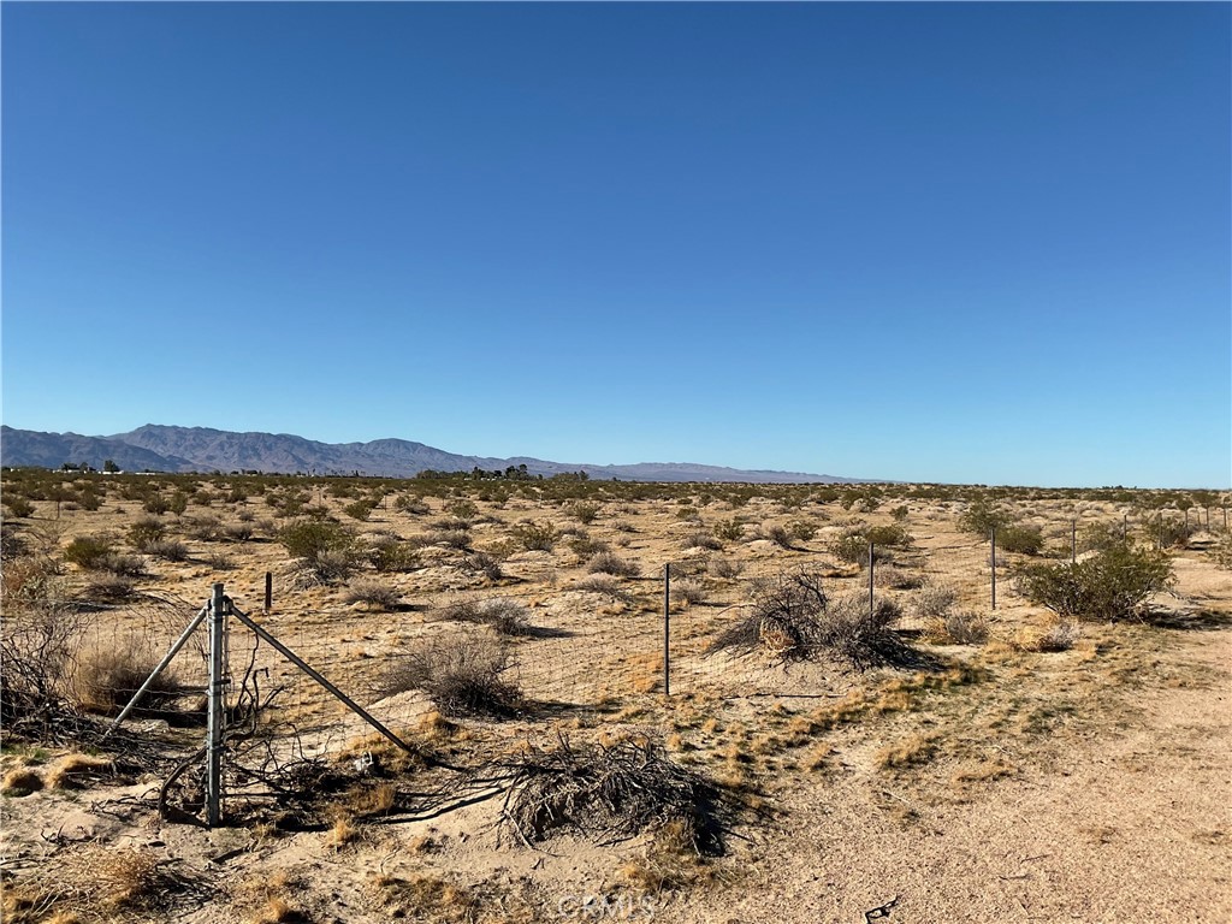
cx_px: 616
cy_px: 462
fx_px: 1032
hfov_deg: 61.7
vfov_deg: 48.2
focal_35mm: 29
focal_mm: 3
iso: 16
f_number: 1.8
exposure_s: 1/2801
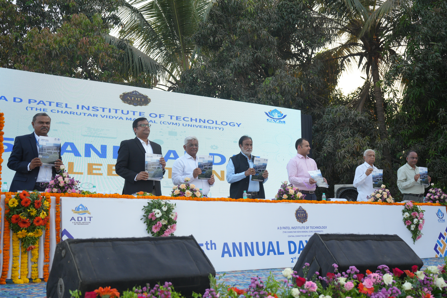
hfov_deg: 45.4
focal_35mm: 43
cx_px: 224
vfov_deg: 31.2
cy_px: 149
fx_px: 534
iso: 500
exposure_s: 1/200
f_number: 5.6
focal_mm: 43
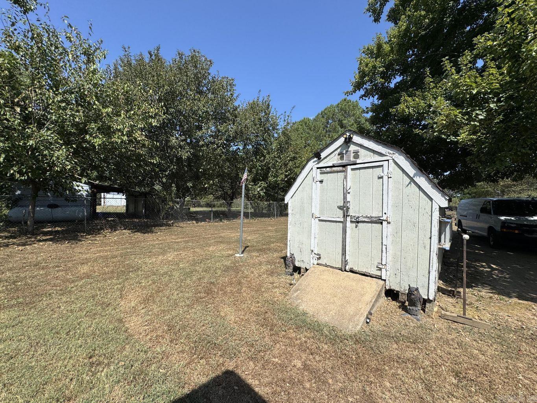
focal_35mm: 14
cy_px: 202
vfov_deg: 85.7
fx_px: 217
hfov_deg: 102.1
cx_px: 268
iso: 50
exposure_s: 1/2146
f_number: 2.2
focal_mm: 2.22
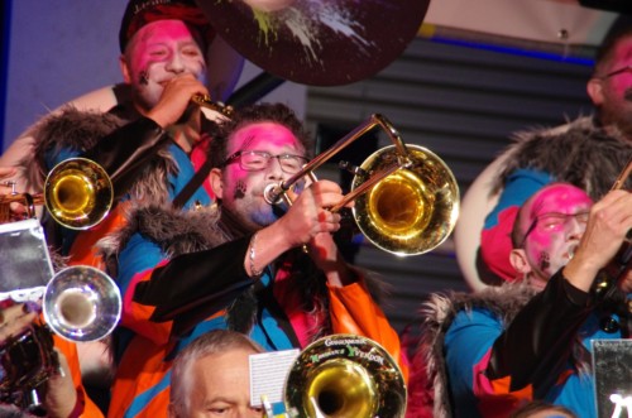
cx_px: 316
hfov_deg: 6.9
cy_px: 209
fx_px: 5255
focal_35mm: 300
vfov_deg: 4.6
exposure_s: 1/200
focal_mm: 200
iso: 3200
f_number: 6.3
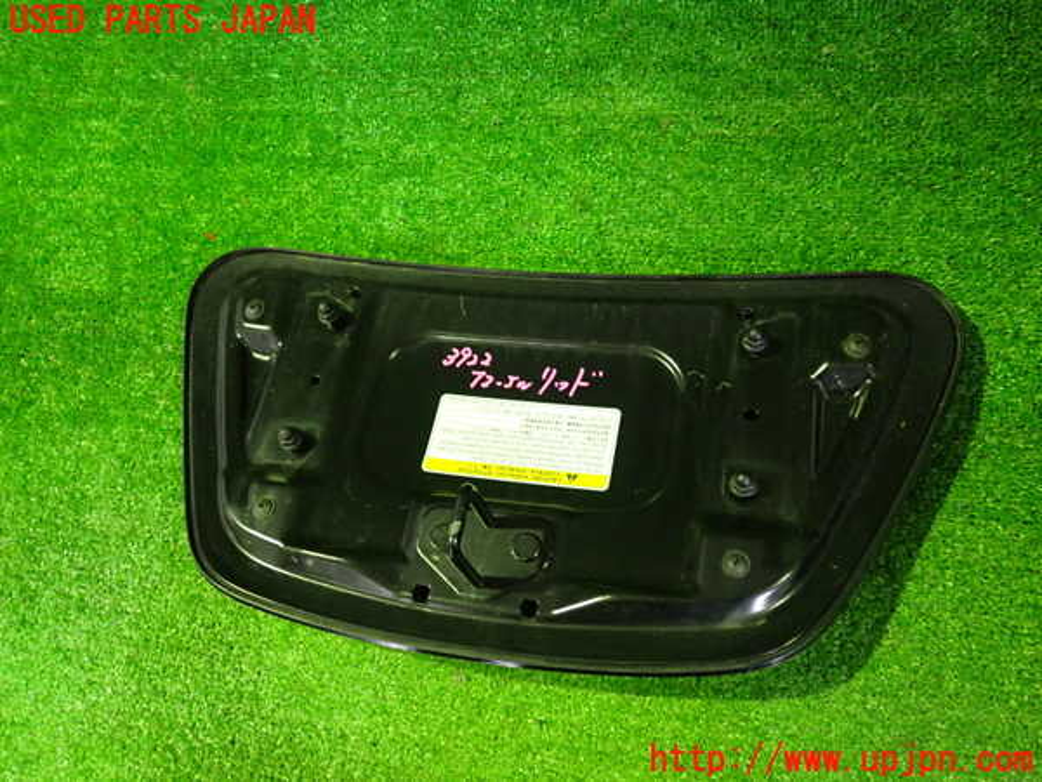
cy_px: 391
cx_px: 521
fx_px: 903
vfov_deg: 46.8
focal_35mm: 30
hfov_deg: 60.0
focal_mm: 5.4
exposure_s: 1/15
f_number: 2.3
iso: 800
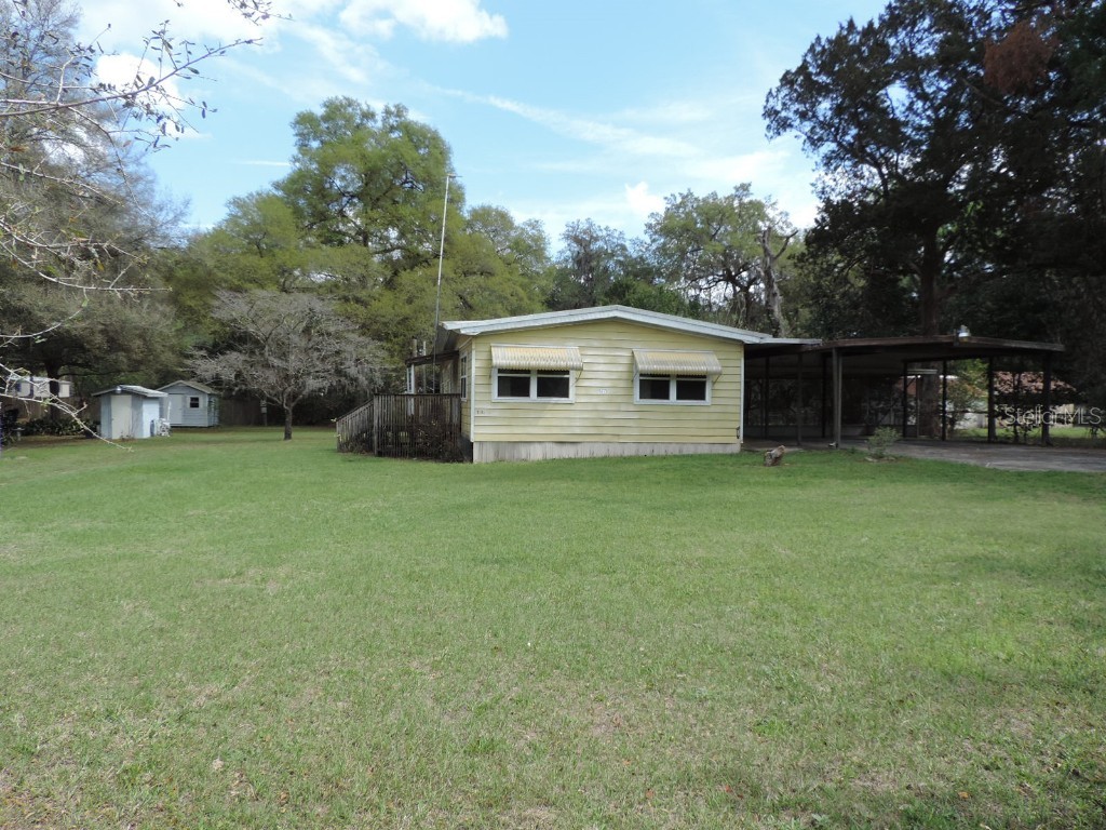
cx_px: 553
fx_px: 767
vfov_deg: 56.8
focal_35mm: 24
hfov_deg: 71.6
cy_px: 415
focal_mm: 4.3
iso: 80
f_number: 3
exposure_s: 1/500
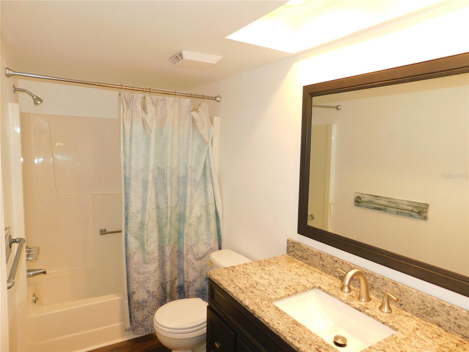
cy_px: 176
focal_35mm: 23
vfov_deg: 58.9
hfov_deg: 73.9
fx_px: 312
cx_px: 234
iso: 200
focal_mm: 4
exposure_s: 1/30
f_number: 3
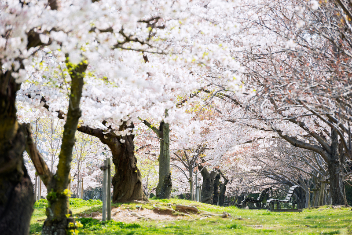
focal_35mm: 200
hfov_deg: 10.3
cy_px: 118
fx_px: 1956
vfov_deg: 6.9
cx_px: 176
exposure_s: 1/500
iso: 200
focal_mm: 200
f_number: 5.6
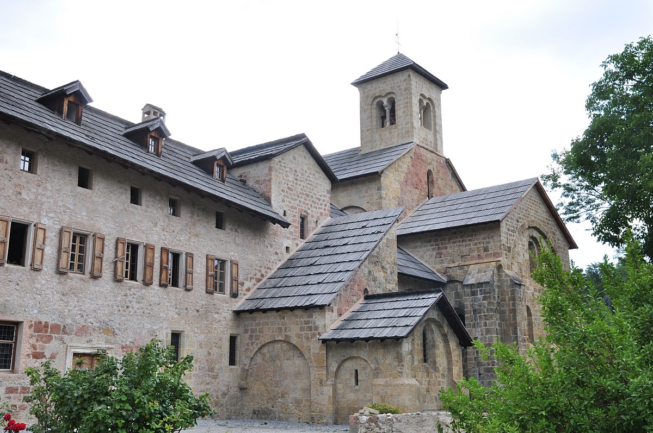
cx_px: 326
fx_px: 707
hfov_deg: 49.6
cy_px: 216
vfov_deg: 34.1
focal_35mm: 39
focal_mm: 26
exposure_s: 1/200
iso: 400
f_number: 10
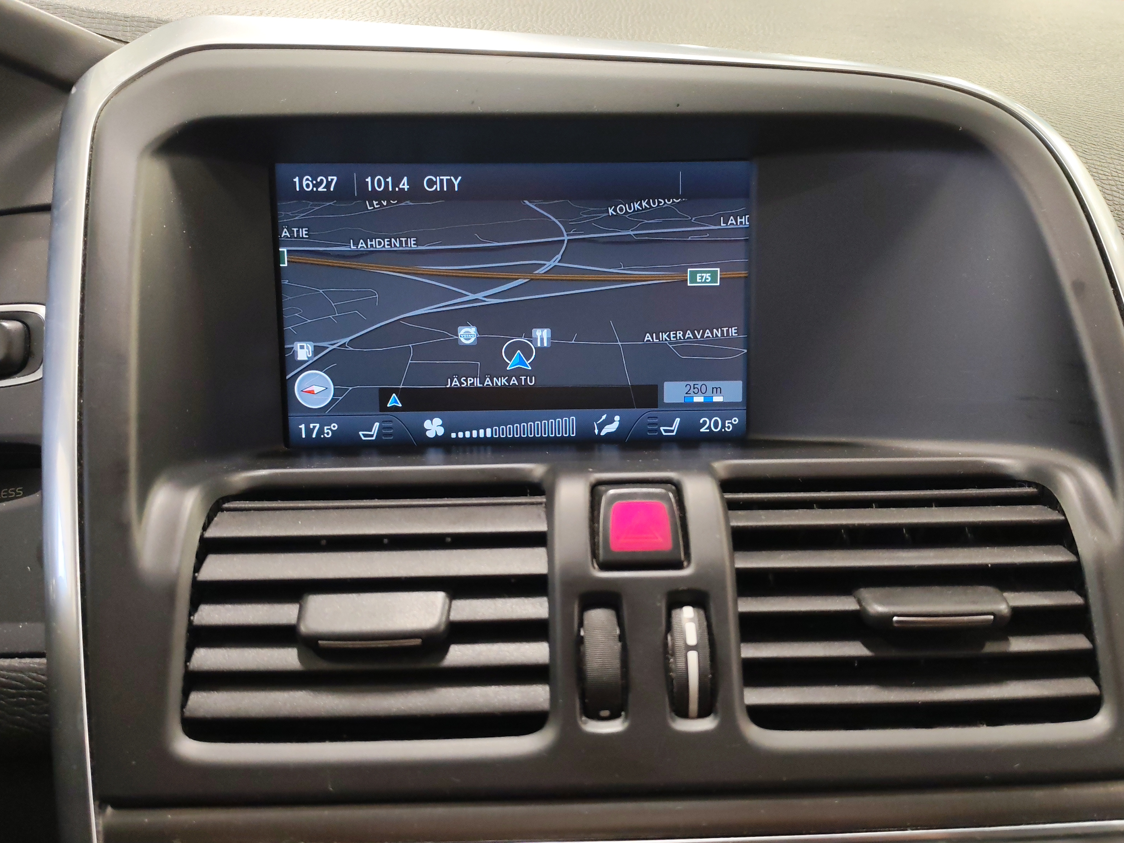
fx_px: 1039
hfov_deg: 56.8
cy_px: 422
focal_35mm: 32
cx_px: 562
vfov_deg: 44.2
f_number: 1.9
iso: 1000
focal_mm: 6.12
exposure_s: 1/50
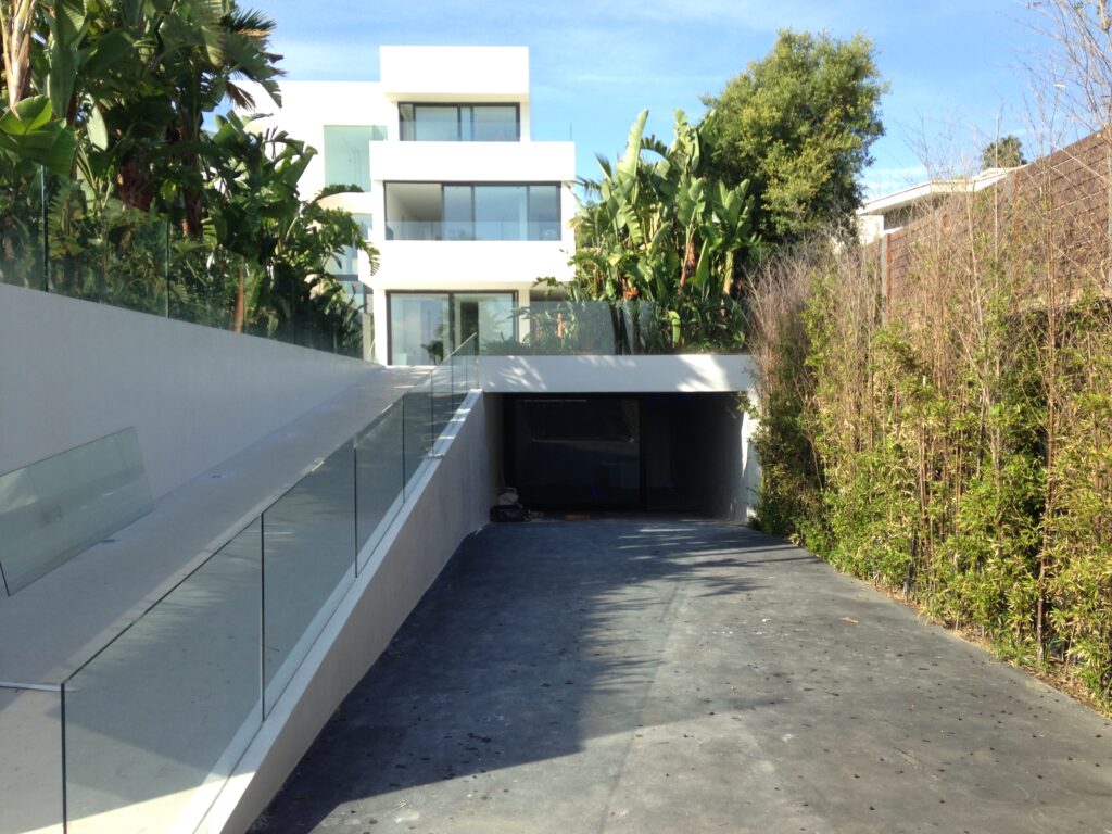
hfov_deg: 55.4
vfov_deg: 42.9
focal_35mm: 33
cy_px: 417
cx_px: 556
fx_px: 1060
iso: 50
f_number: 2.4
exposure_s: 1/713
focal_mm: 4.12
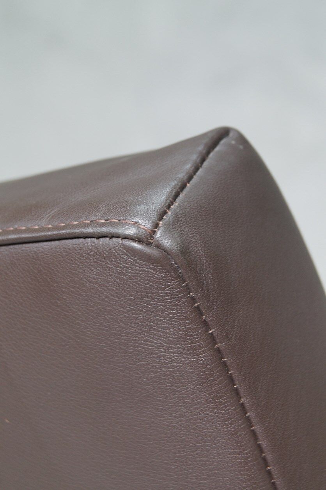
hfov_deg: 18.2
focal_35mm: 75
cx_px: 163
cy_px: 245
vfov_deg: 27.0
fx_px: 1020
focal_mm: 50
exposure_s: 1/8
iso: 400
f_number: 7.1
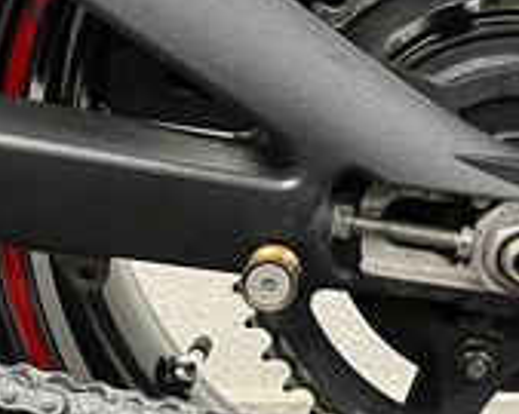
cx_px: 479
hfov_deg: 19.6
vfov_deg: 16.0
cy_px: 132
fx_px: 1474
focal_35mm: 96
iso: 400
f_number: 1.6
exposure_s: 1/50
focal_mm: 5.1
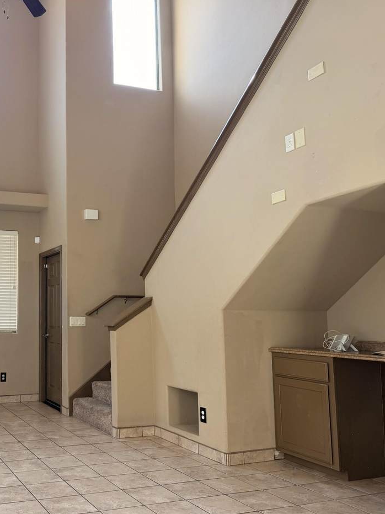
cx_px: 41
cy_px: 254
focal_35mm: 33
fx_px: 489
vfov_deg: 55.4
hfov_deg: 39.9
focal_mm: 6.76
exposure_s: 1/173
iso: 80
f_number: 1.78
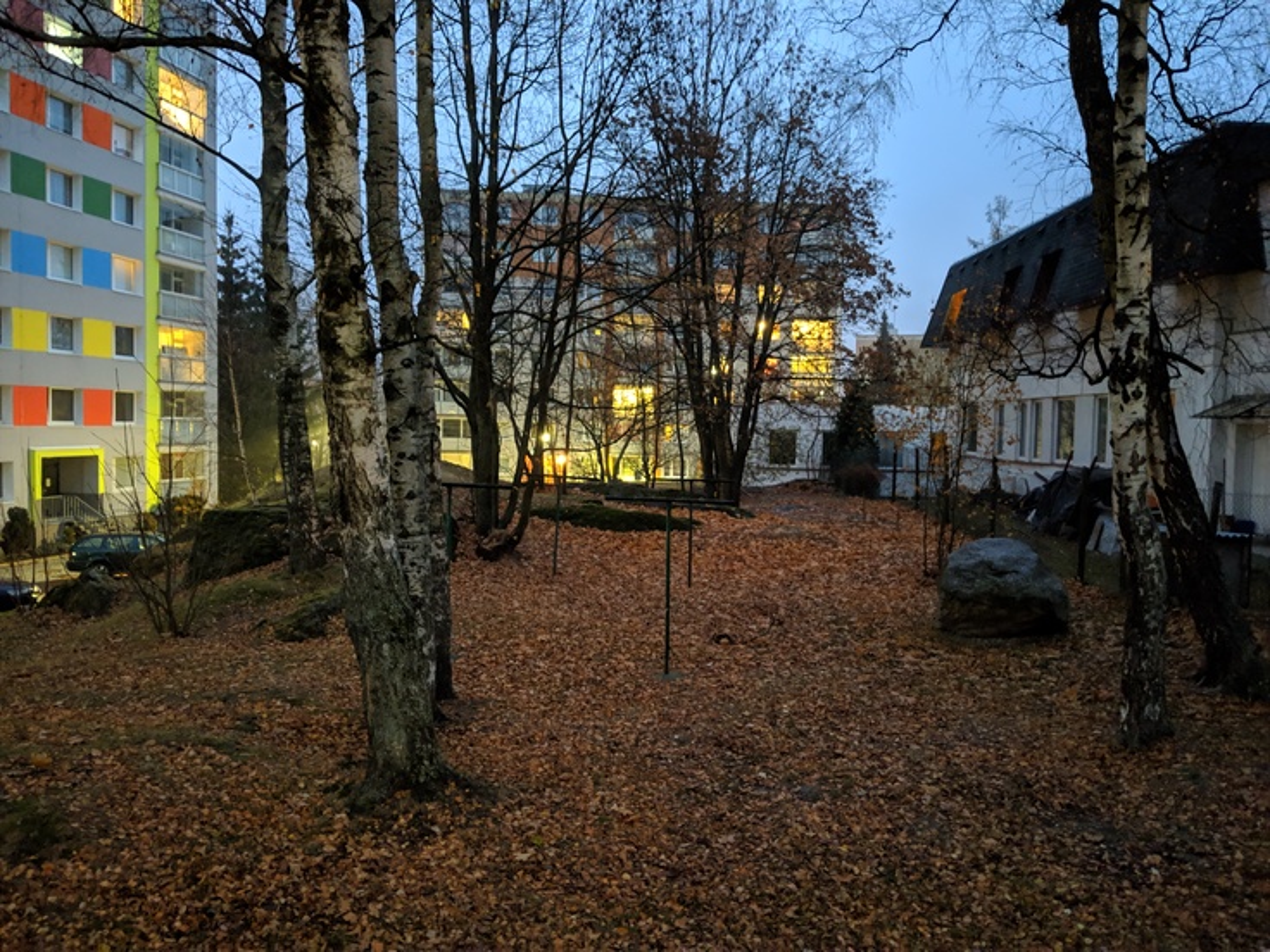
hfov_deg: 65.3
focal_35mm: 27
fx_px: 991
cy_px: 476
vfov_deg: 51.4
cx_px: 635
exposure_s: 1/3.7
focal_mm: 4.44
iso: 1555
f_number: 1.8
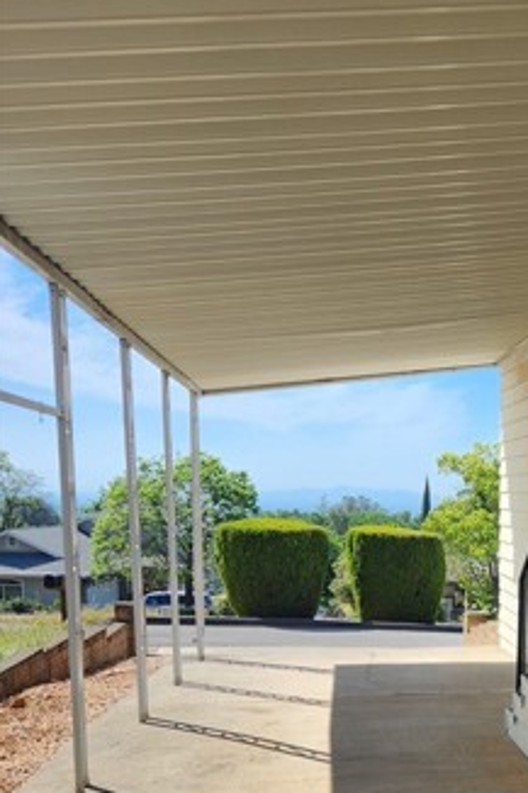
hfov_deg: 26.5
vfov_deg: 39.8
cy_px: 664
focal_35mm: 47
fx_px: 1035
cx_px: 574
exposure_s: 1/1145
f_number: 1.8
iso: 20
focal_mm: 5.4
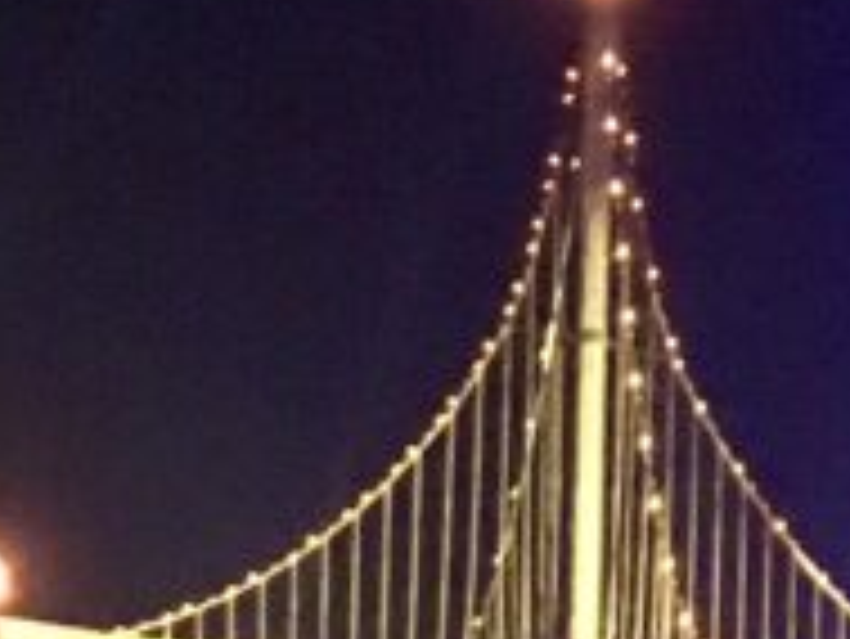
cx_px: 1138
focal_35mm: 157
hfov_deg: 12.2
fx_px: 3858
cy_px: 796
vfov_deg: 9.3
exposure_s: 1/15
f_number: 2.2
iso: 1250
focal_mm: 4.15
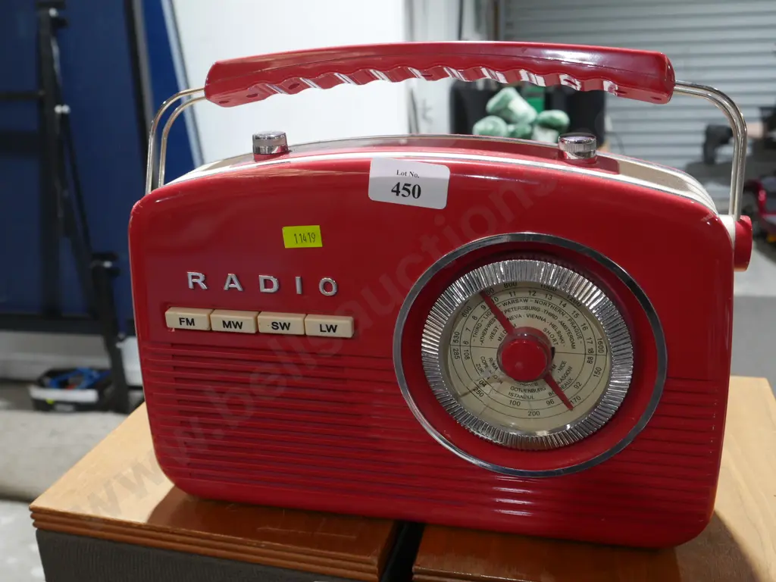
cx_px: 388
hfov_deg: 49.0
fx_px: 852
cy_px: 291
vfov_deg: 37.7
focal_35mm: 38
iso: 800
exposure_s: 1/60
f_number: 5.6
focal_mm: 19
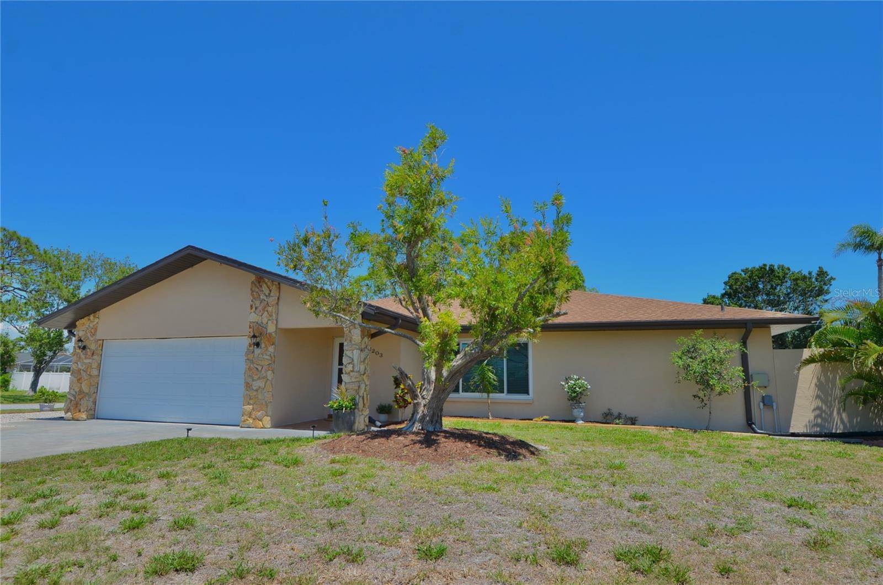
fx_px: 477
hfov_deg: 85.5
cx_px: 442
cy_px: 292
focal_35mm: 20
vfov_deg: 63.0
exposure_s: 1/250
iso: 100
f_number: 8
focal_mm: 13
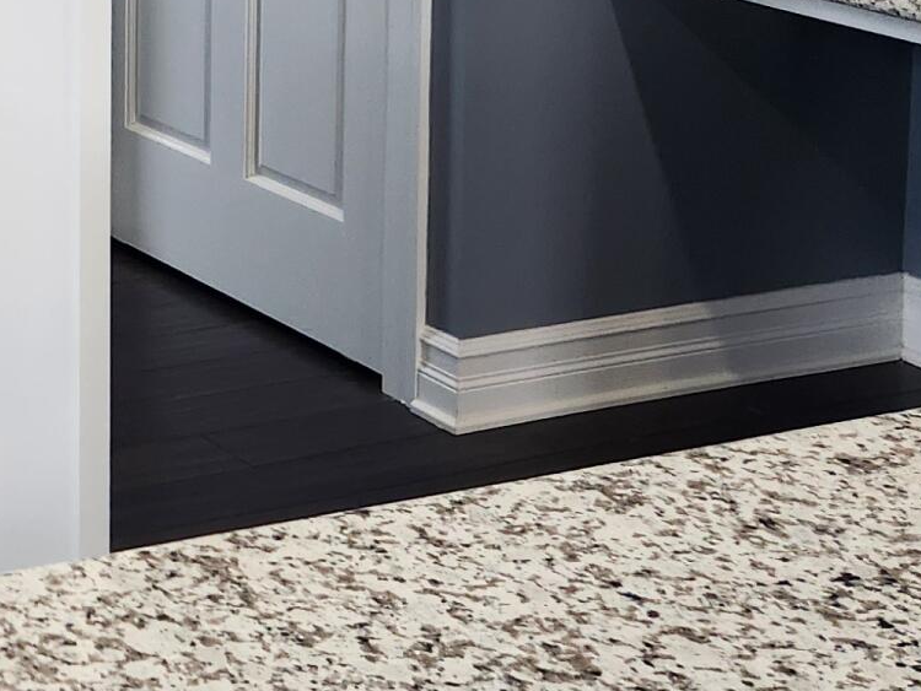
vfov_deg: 15.3
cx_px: -522
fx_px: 2449
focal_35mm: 92
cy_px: -226
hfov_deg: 18.5
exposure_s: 1/120
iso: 160
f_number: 1.8
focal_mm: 5.4
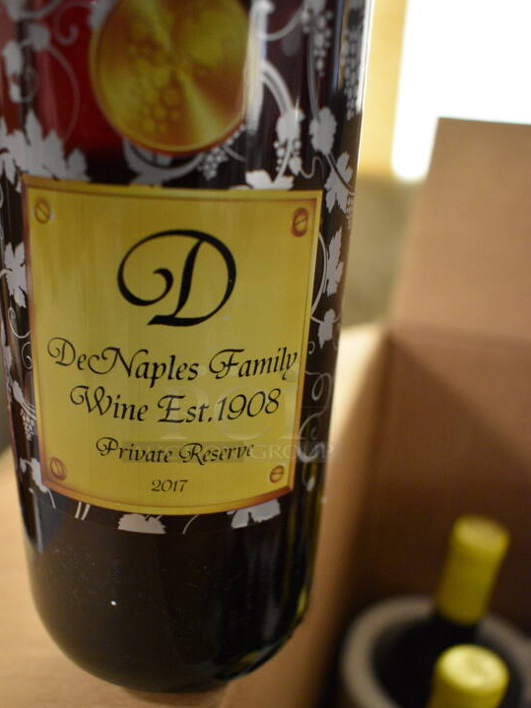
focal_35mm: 33
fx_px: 675
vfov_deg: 55.1
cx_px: 232
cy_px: 411
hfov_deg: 42.9
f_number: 3.5
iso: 3200
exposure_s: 1/60
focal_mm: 18
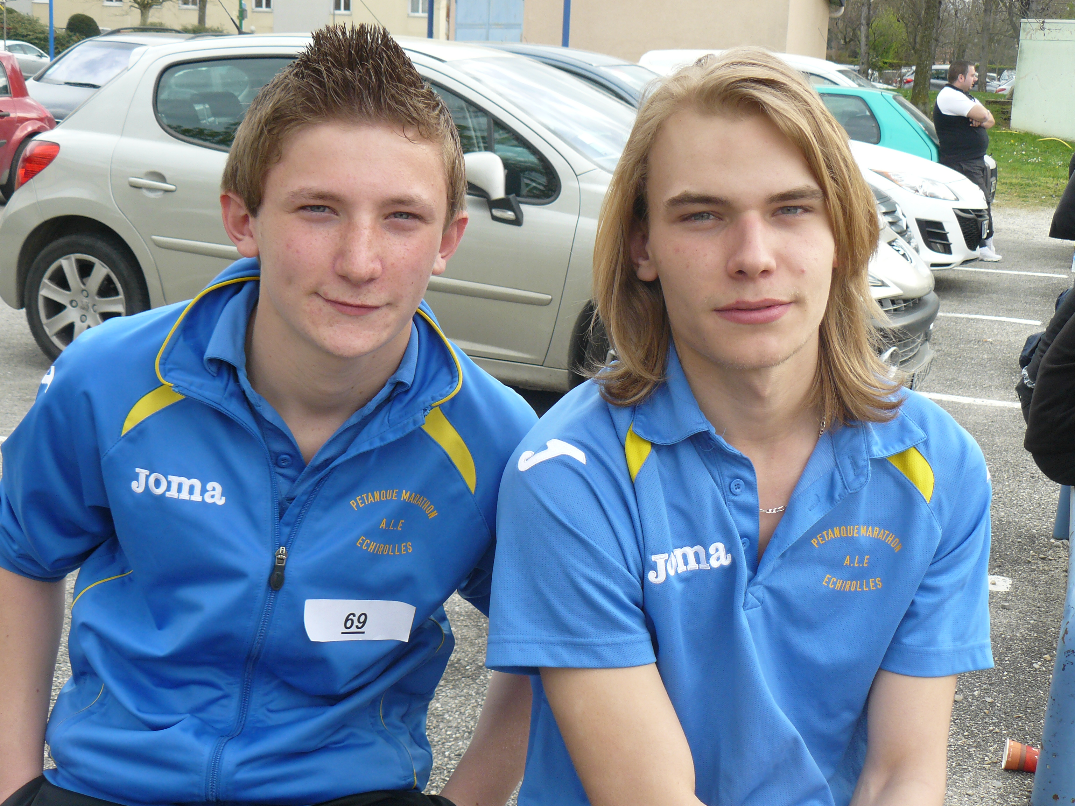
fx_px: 1584
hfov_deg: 37.5
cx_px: 538
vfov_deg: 28.6
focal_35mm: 51
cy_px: 403
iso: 100
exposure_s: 1/160
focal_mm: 8.4
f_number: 4
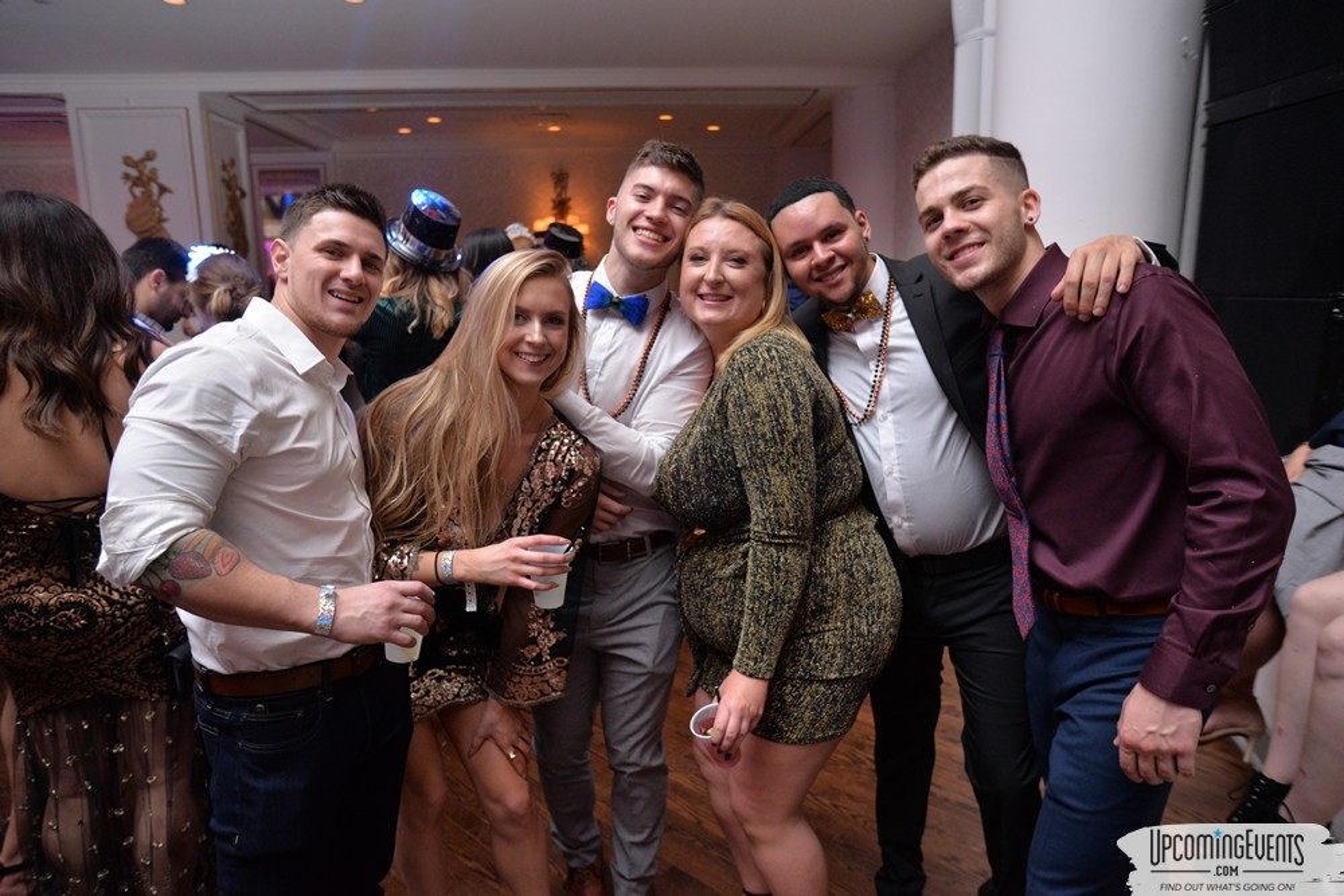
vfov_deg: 61.9
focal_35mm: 20
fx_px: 747
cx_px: 672
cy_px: 448
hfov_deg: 84.0
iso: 2000
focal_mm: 20
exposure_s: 1/60
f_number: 3.5
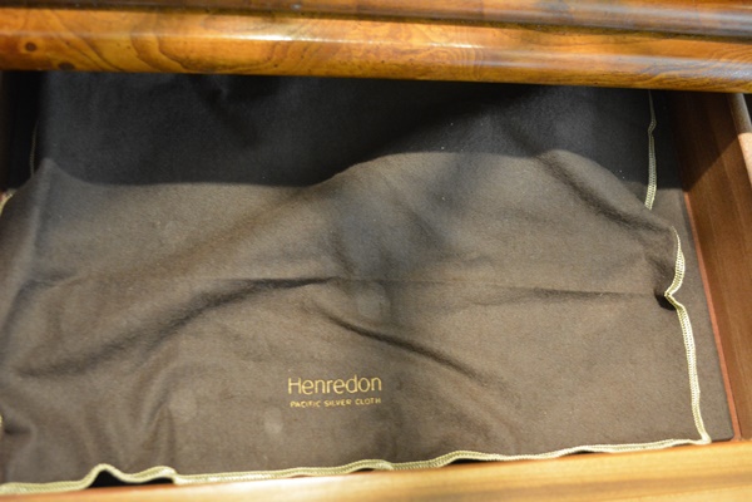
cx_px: 376
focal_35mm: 33
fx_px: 689
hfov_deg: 57.2
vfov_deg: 40.0
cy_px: 251
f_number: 4
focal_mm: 22
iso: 3200
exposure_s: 1/30
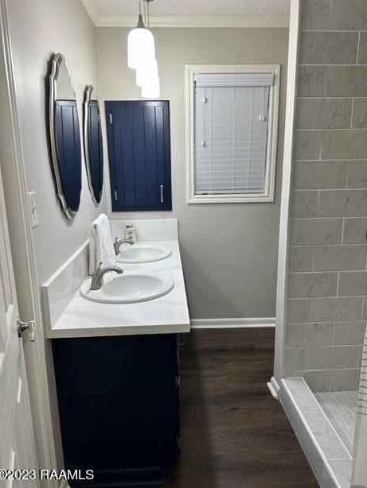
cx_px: 183
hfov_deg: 54.9
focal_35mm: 25
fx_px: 353
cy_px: 242
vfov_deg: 69.4
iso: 200
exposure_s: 1/120
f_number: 1.78
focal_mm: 6.86
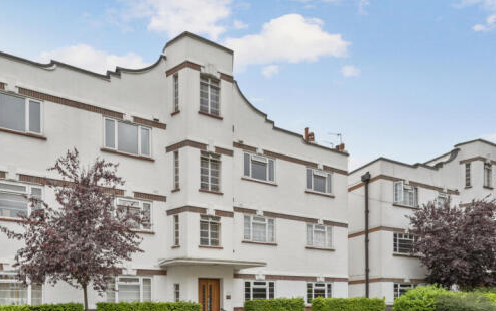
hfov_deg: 86.5
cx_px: 192
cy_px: 171
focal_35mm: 19
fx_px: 257
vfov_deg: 62.2
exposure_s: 1/125
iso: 250
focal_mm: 14
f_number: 8
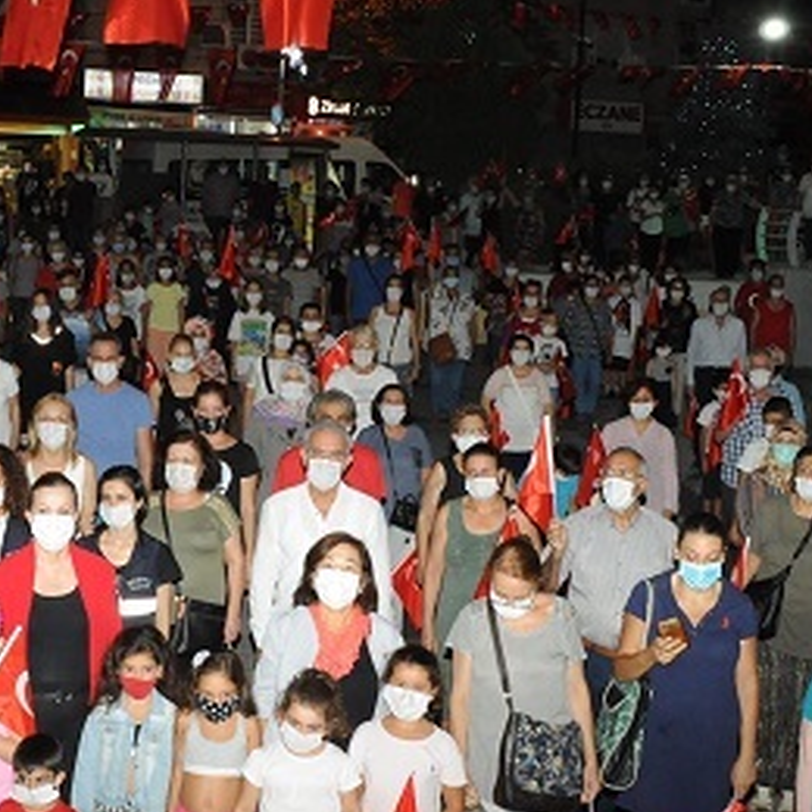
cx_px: 201
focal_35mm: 69
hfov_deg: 24.7
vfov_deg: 25.0
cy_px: 322
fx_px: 1831
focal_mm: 28
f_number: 7.1
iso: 4000
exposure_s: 1/125
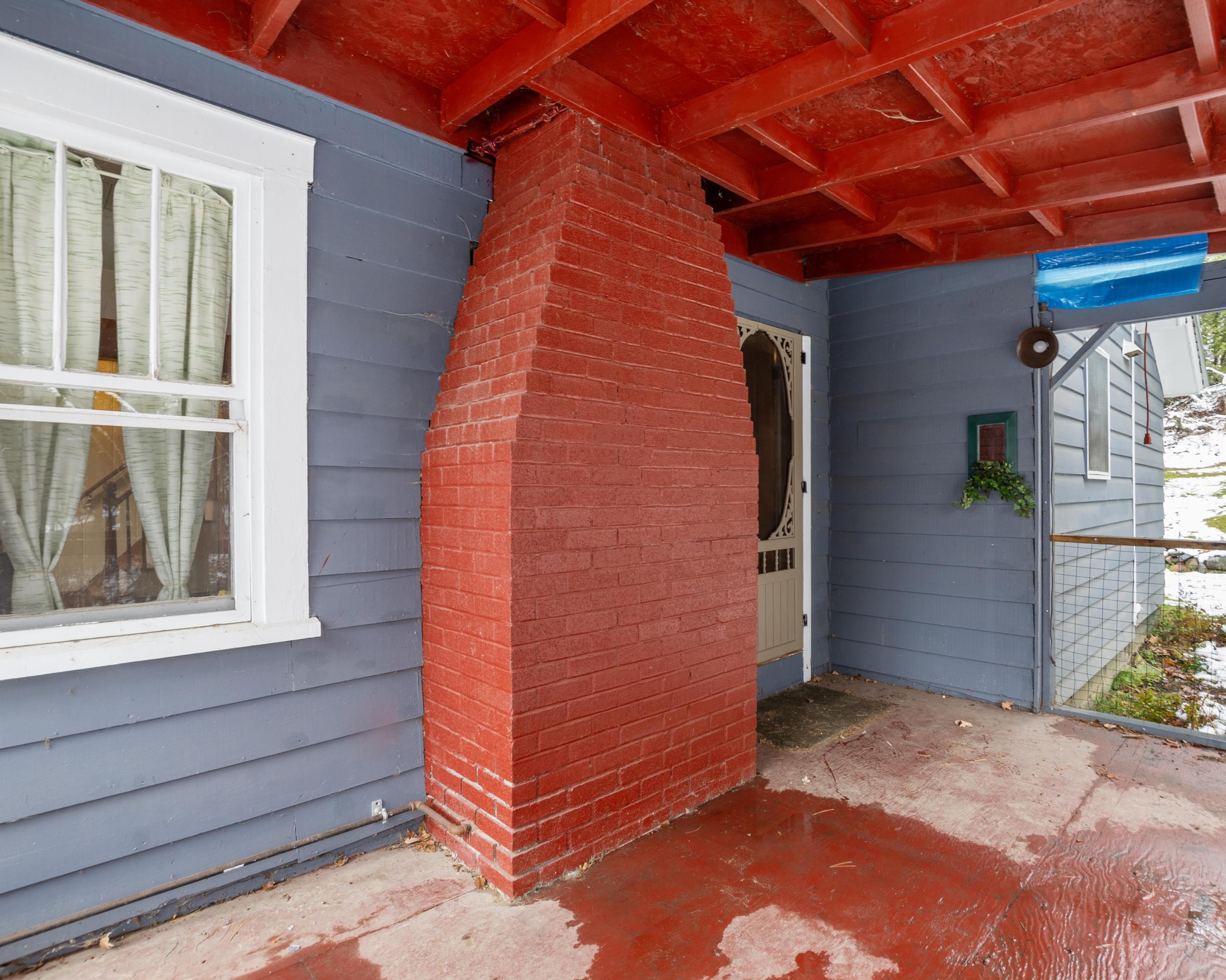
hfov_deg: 89.5
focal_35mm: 17
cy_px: 488
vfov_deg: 77.0
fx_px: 617
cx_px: 647
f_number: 8
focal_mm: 10
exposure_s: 1/3
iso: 64
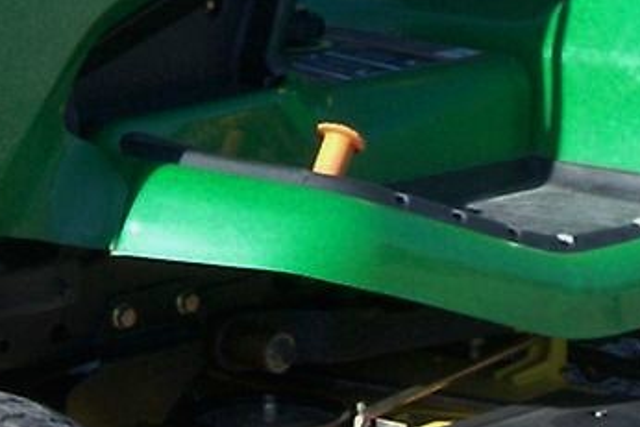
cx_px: 148
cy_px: 13
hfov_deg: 12.0
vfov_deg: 8.0
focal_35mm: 170
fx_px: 3023
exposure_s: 1/227
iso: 80
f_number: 5.1
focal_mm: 5.6
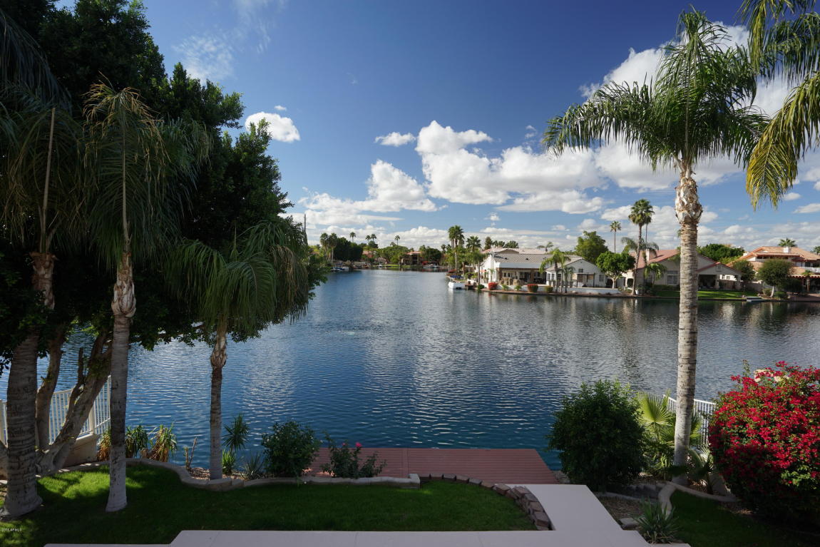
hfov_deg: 90.0
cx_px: 410
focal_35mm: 18
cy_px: 274
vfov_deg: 67.4
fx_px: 410
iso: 100
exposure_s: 1/100
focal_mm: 18
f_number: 8
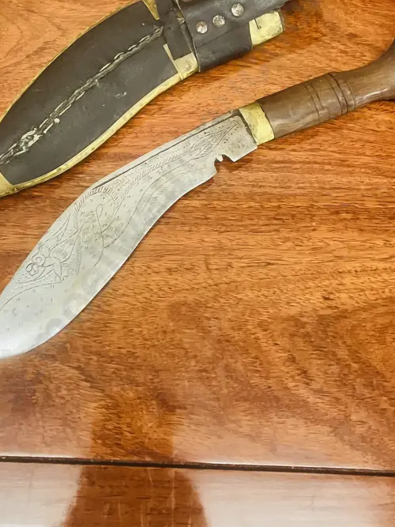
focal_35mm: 43
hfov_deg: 33.6
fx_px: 654
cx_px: 190
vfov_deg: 42.9
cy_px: 156
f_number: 1.8
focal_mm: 3.99
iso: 320
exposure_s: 1/50
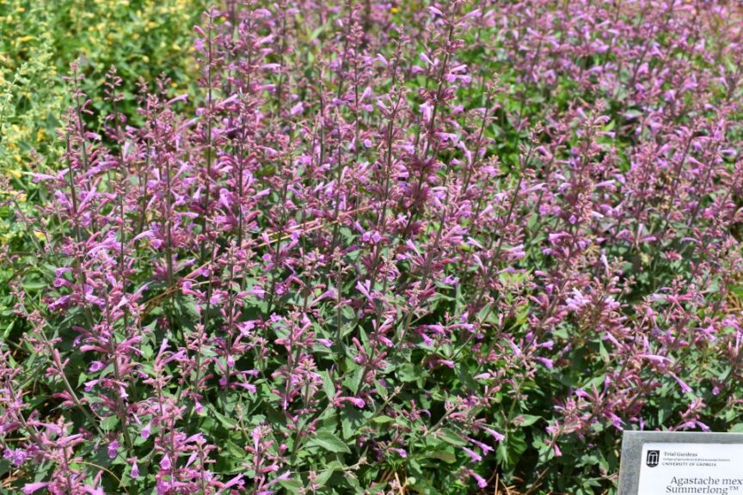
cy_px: 248
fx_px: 898
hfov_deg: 45.0
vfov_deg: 30.8
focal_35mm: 44
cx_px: 372
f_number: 8
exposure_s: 1/250
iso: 100
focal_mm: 29
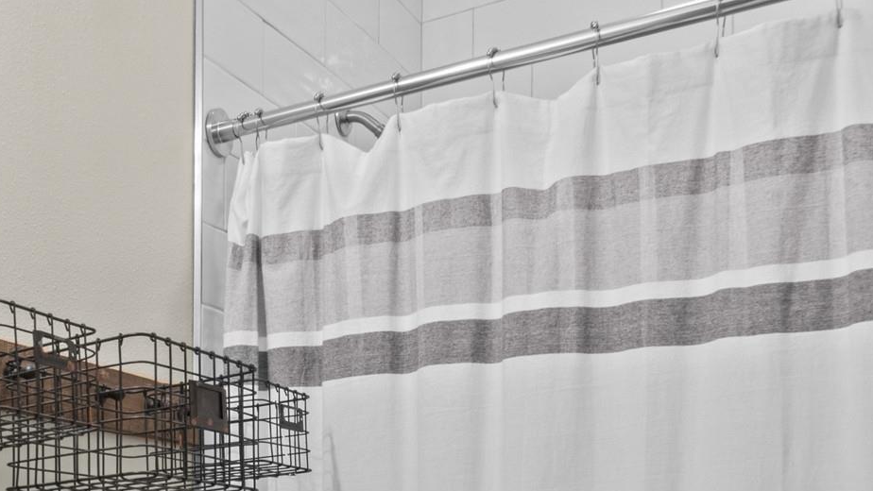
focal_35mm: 51
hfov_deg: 38.2
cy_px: 604
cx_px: 110
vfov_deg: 21.6
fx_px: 1181
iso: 250
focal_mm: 12
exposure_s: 1/2
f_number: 9
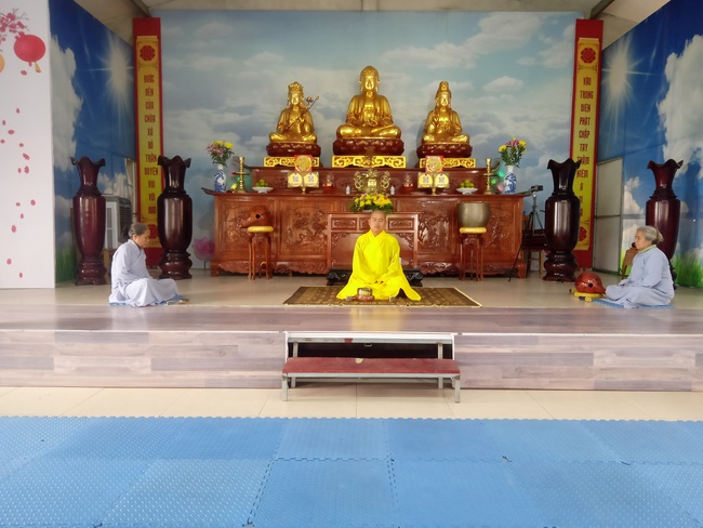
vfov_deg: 53.1
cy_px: 264
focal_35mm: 26
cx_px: 352
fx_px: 528
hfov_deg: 67.3
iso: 685
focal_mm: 3.46
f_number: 2.2
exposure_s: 1/25
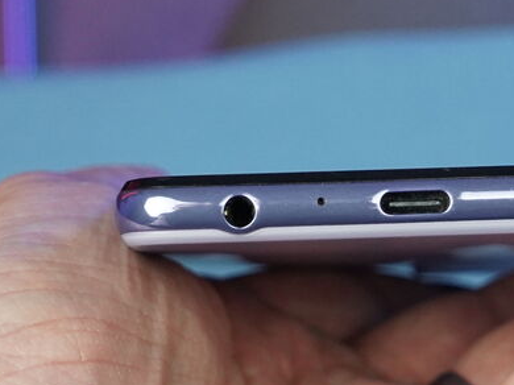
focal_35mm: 56
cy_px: 220
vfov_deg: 26.0
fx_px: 831
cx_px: 398
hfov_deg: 33.5
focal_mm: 37
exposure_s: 1/200
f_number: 7.1
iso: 3200
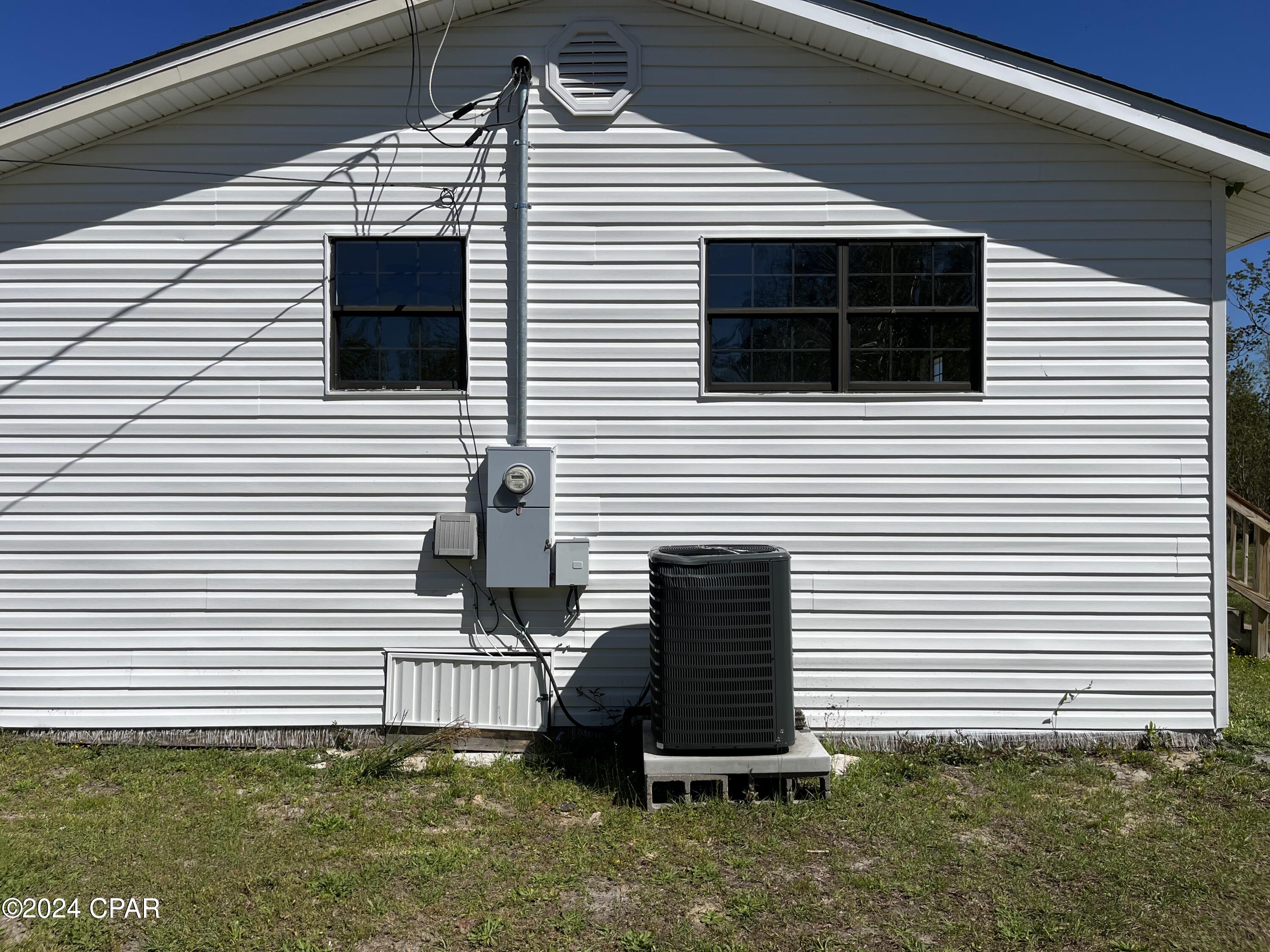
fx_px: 954
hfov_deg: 67.3
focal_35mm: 26
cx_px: 635
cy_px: 476
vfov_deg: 53.1
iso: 50
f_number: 1.6
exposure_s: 1/9901
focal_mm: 5.1
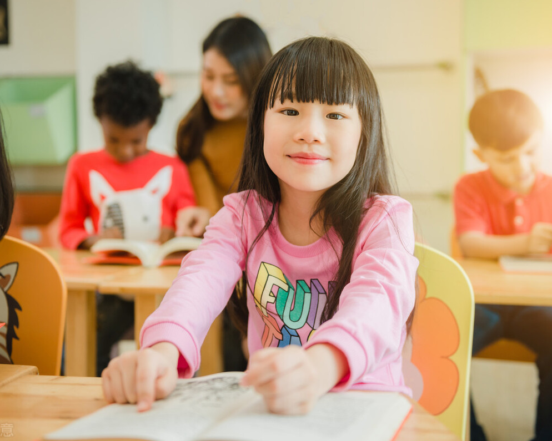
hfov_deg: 36.7
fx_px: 833
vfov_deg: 29.7
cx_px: 287
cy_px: 220
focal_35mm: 51
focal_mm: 45
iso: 640
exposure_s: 1/200
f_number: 2.8
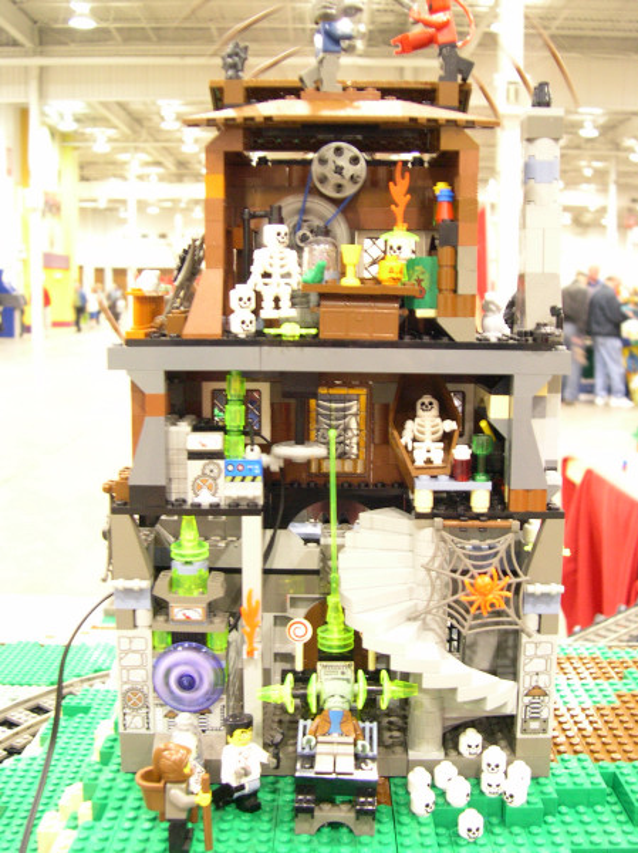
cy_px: 426
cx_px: 319
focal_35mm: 38
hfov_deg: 37.7
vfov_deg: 49.0
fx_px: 935
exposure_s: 1/4.5
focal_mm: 8
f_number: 2.8
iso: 400
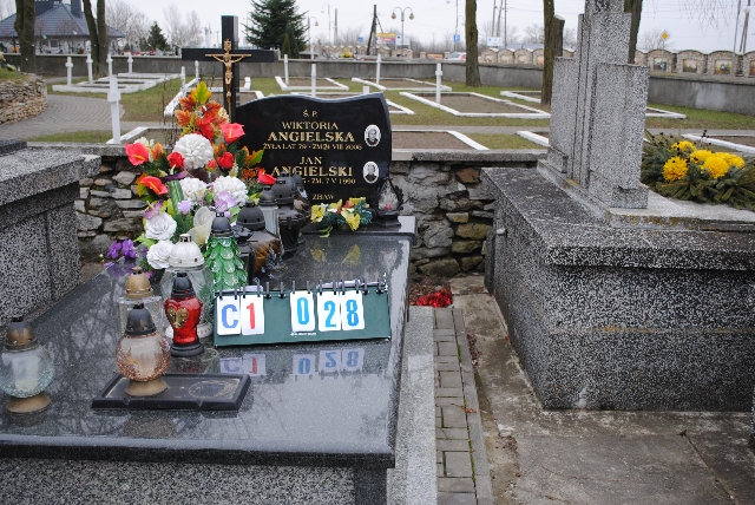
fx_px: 819
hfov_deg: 49.5
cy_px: 252
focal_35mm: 39
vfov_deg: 34.3
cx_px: 378
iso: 200
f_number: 4.5
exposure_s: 1/80
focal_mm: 26
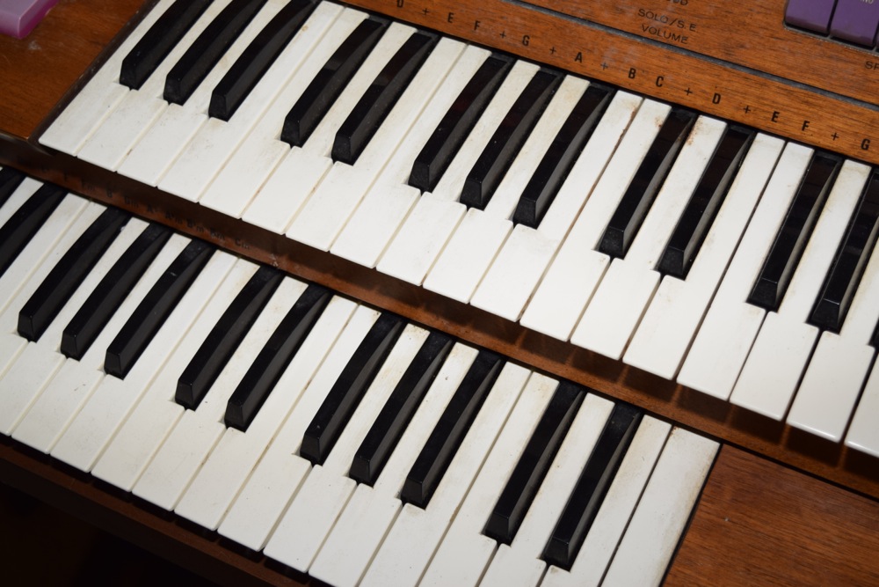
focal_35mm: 57
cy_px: 294
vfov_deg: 23.8
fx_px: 1392
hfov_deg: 35.0
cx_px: 440
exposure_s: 1/60
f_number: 4.8
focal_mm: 38
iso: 200
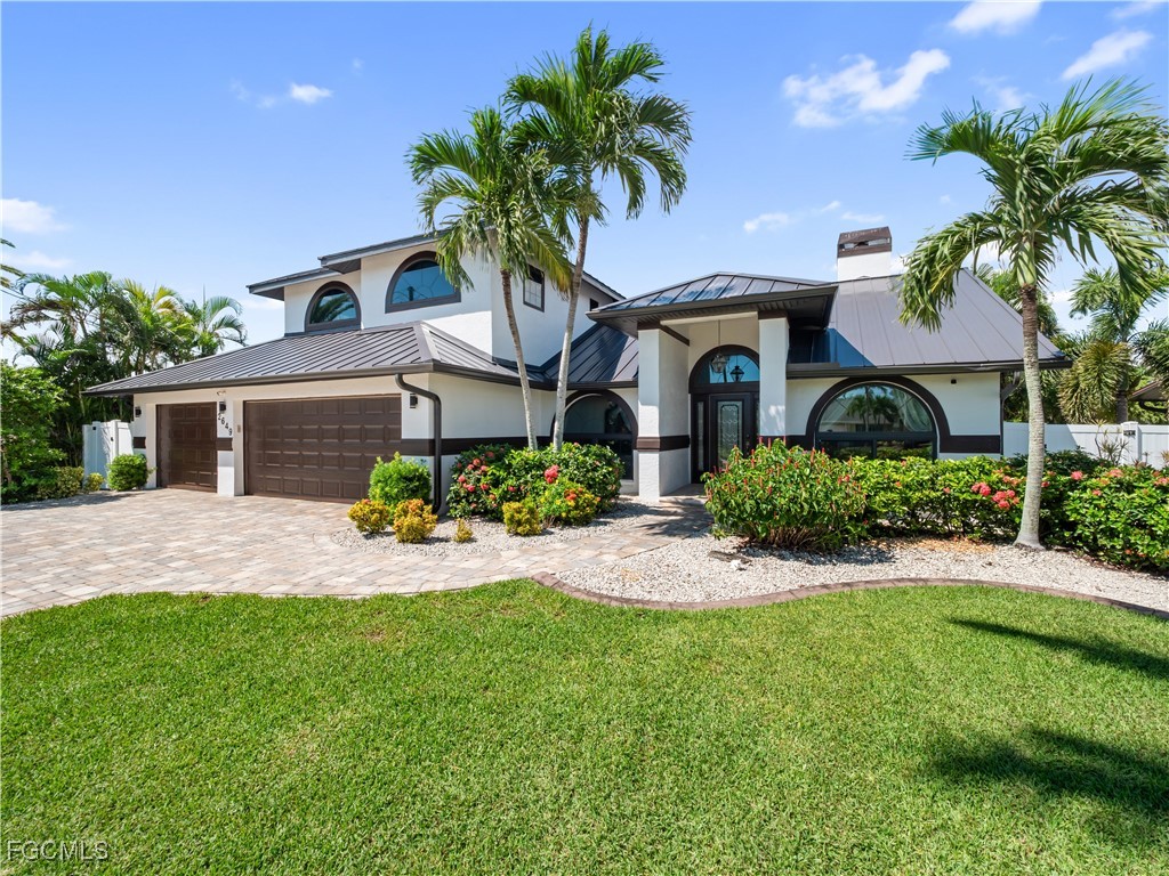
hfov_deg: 102.1
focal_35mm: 14
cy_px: 438
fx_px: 473
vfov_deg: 85.7
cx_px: 584
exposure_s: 1/320
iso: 200
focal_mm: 7
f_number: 7.1
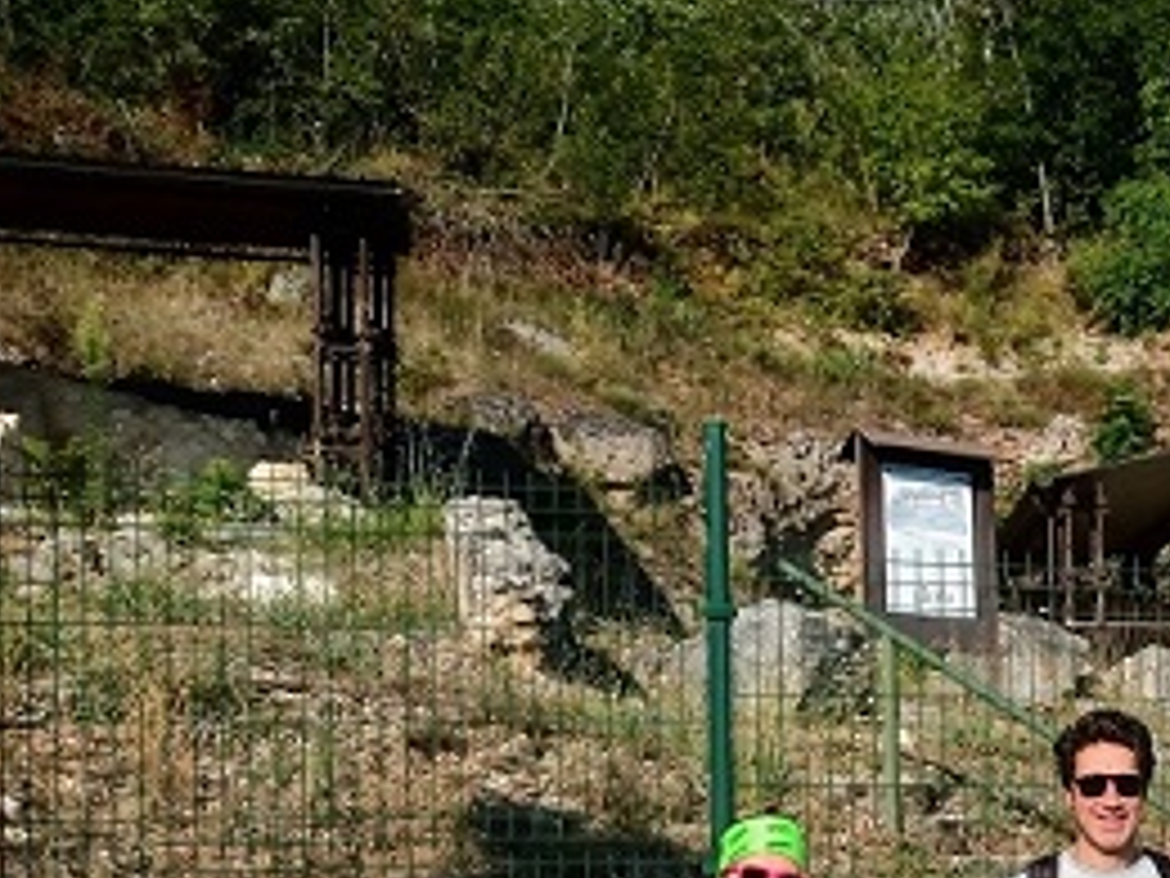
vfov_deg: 27.7
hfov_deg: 31.8
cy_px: 844
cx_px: 1404
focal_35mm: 50
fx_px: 1690
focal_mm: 3.54
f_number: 2
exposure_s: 1/1580
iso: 113
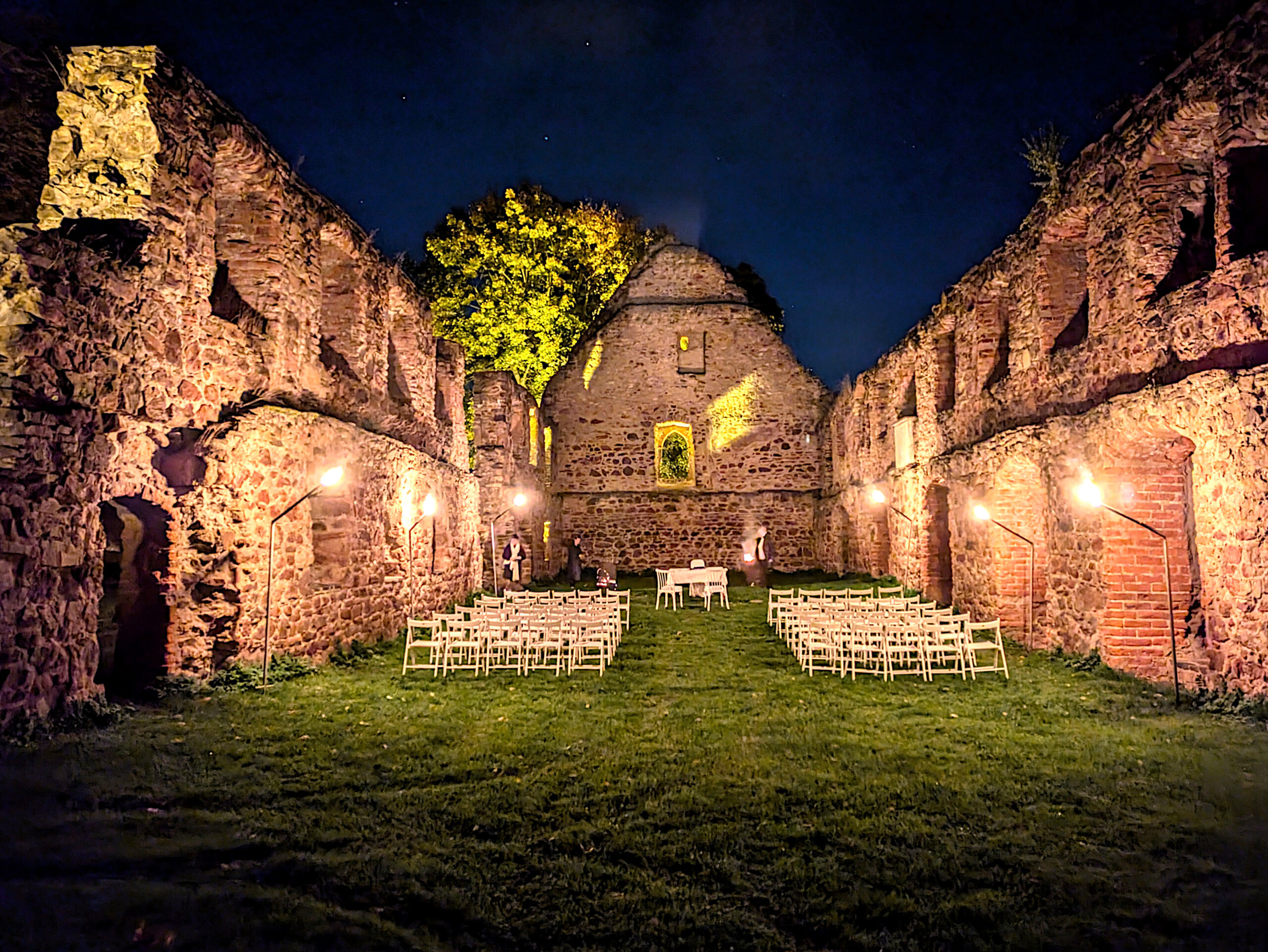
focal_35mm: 25
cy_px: 476
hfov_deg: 69.4
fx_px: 916
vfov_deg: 54.9
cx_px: 634
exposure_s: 1/10
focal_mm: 5.43
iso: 2296
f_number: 1.89
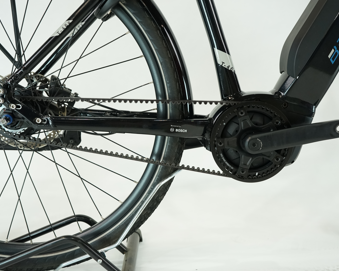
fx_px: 462
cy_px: 136
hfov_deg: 40.3
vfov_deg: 32.7
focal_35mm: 46
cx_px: 173
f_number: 5.6
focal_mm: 40
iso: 1600
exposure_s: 1/200
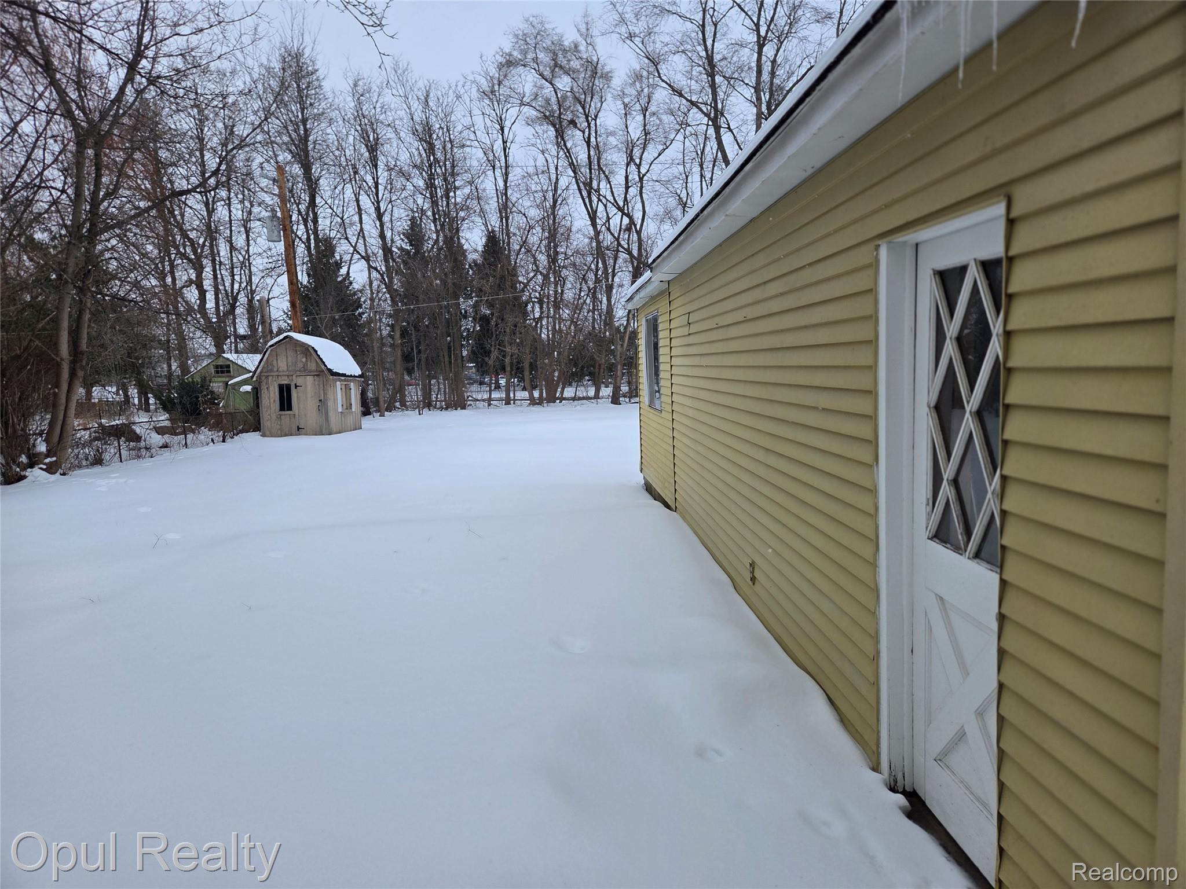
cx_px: 593
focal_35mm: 23
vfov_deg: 58.9
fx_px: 788
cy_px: 444
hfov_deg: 73.9
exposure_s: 1/5261
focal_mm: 5.4
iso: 80
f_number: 1.8
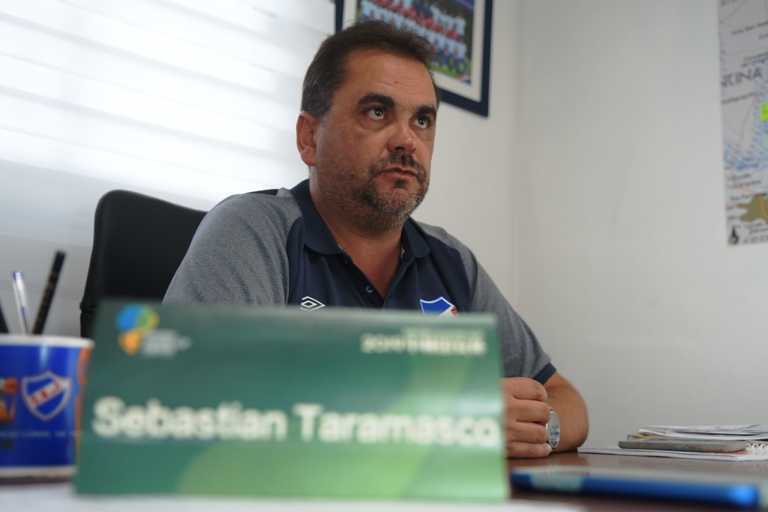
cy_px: 256
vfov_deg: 34.2
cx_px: 384
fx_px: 832
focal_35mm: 39
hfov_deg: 49.5
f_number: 2.8
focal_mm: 26
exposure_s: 1/125
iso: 400
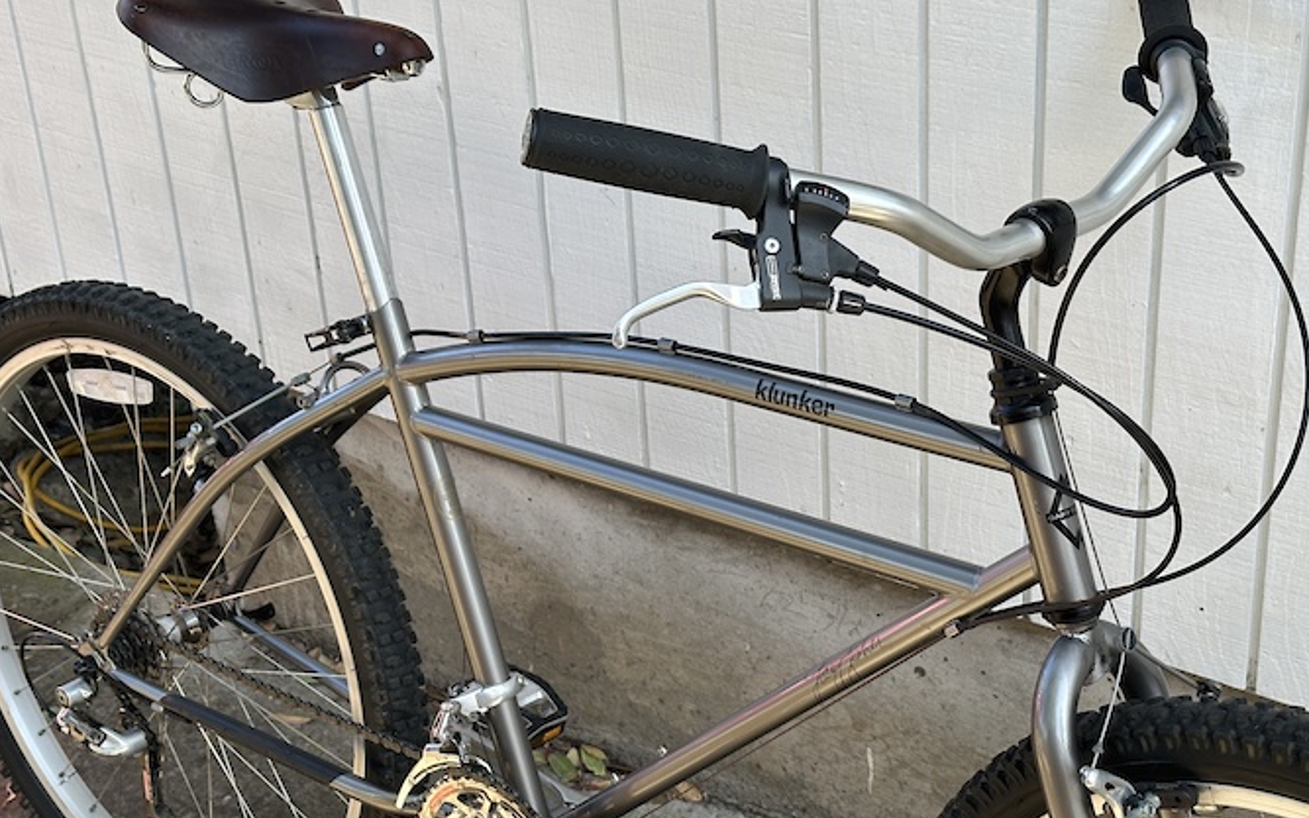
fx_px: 2176
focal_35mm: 61
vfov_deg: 21.3
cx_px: 712
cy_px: 473
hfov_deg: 33.5
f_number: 1.78
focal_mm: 6.86
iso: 64
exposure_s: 1/382
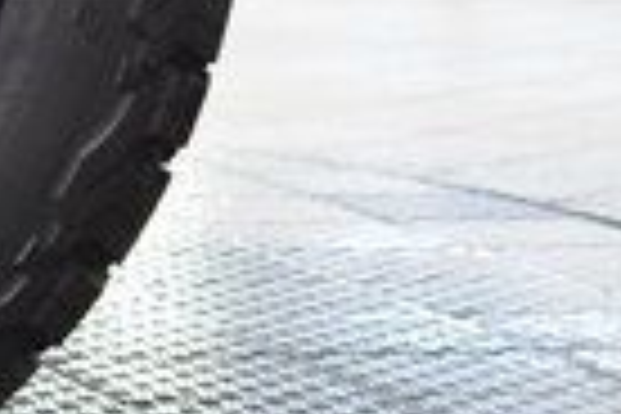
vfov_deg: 5.6
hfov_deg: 8.1
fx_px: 4197
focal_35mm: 243
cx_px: -518
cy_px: -146
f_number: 4
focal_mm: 35
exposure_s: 1/60
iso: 1600
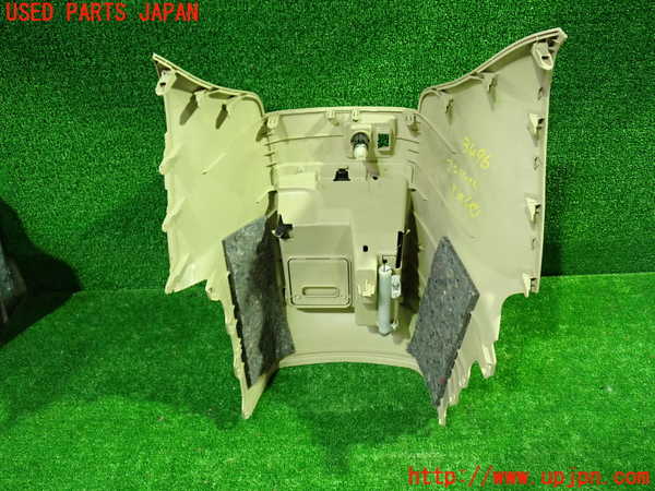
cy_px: 246
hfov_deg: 60.0
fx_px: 568
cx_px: 328
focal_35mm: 30
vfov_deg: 46.8
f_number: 2.3
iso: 800
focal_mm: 5.4
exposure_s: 1/30
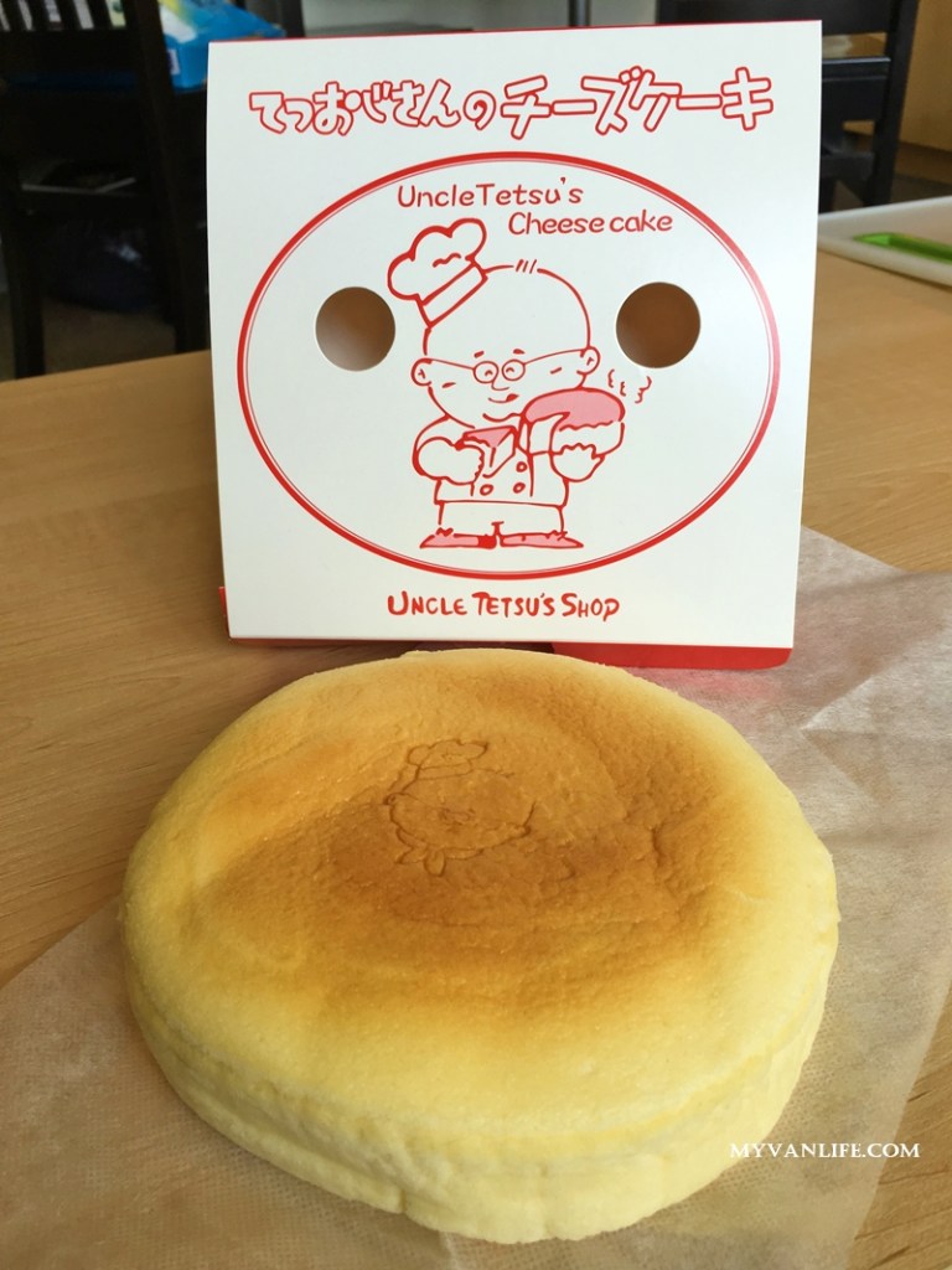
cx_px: 476
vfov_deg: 61.7
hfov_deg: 48.2
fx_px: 1063
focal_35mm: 29
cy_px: 635
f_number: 2.2
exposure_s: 1/30
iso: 32
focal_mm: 4.15
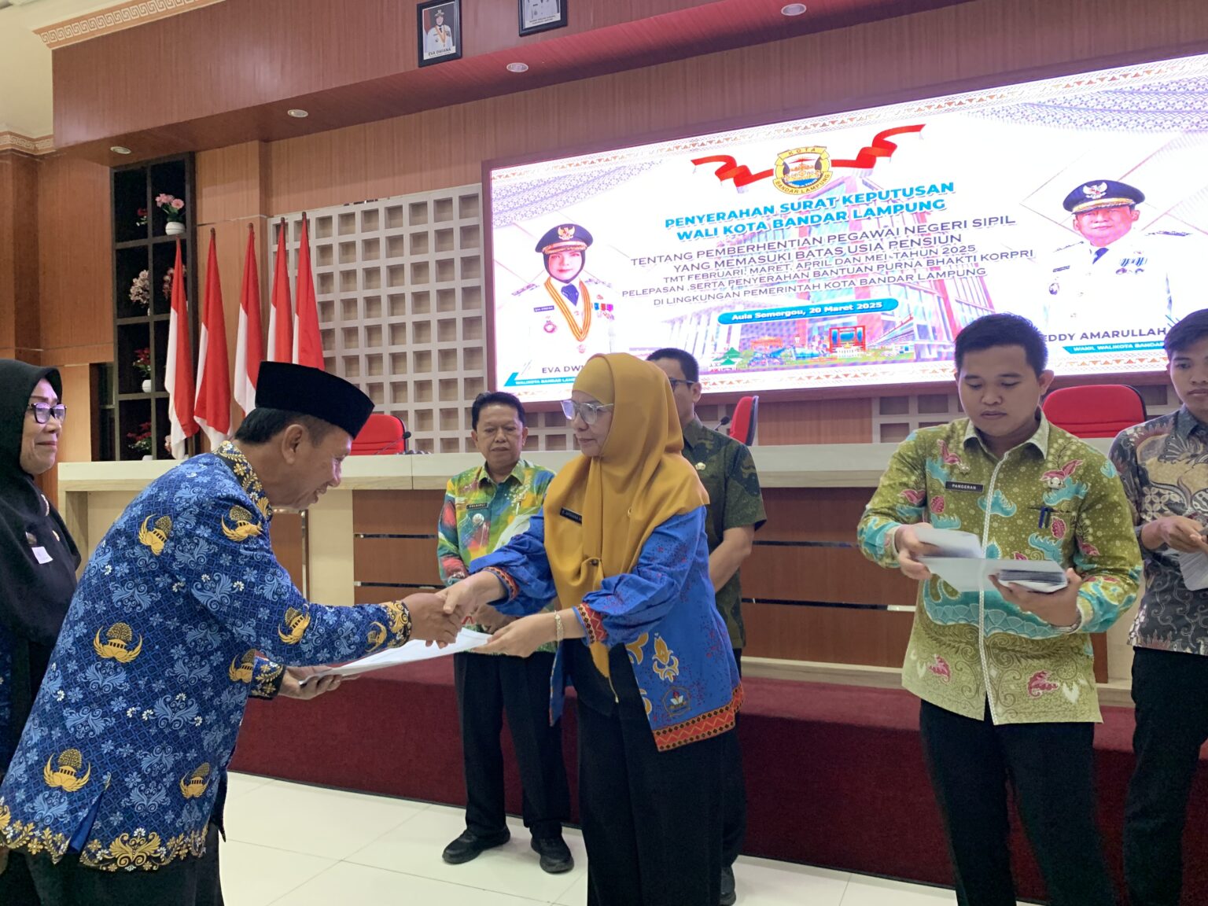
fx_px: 907
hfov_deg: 67.3
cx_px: 604
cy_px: 453
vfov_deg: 53.1
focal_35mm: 26
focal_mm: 4.25
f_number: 1.8
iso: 200
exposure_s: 1/60
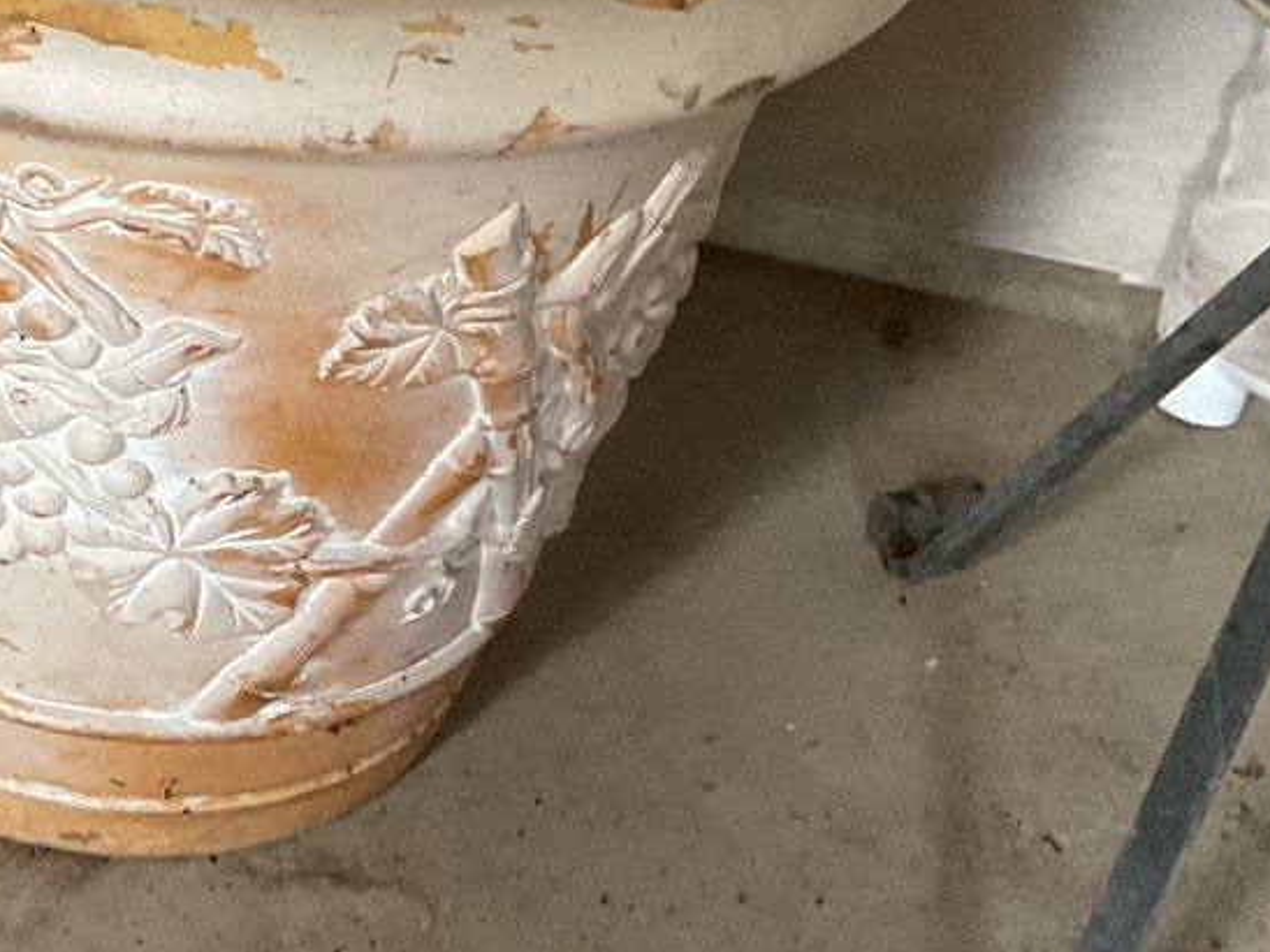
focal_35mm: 80
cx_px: -289
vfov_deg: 17.7
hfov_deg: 22.4
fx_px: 2935
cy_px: -117
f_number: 1.8
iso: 160
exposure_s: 1/50
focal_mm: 3
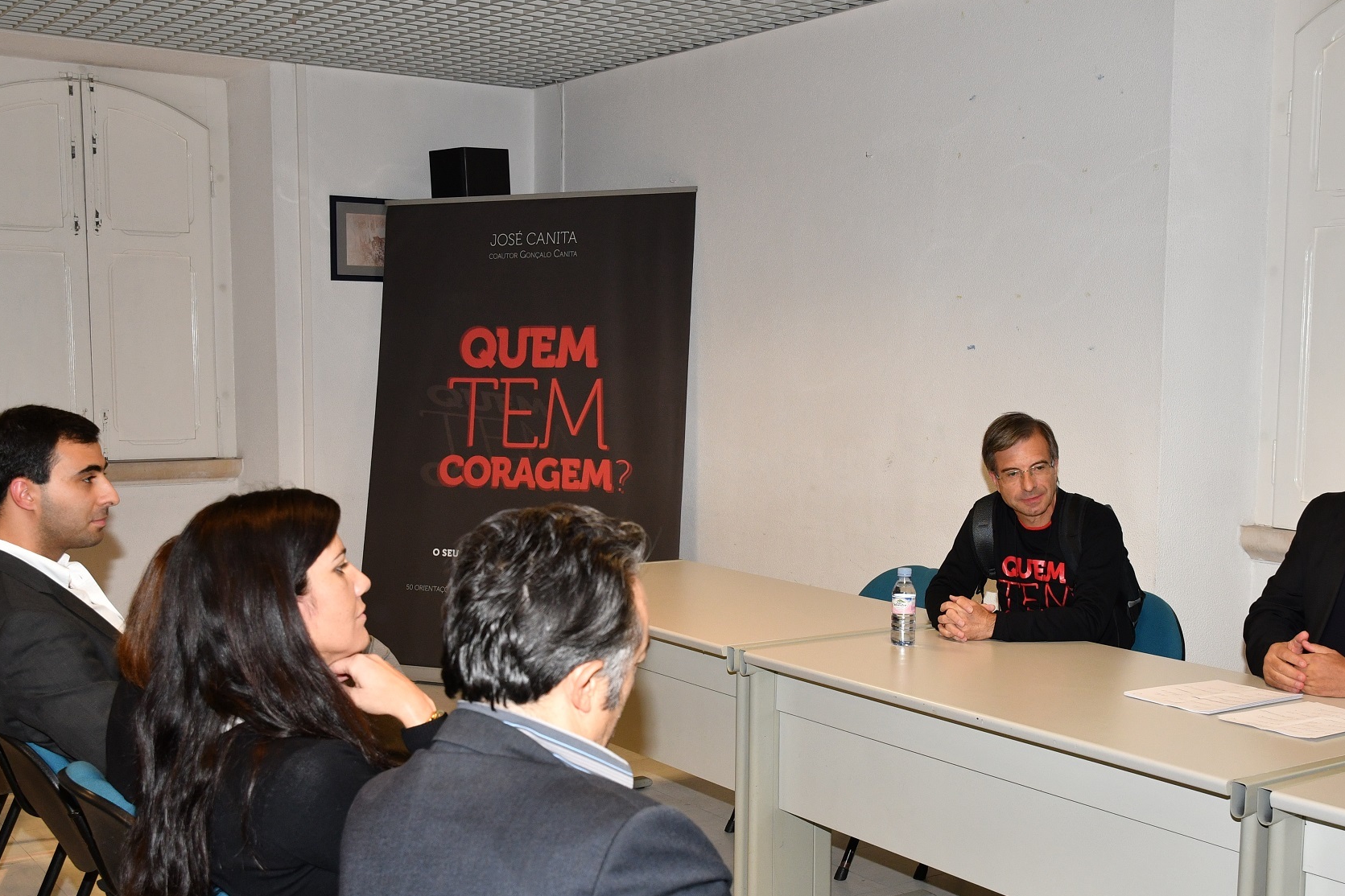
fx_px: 1644
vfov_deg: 30.4
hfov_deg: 44.4
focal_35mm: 44
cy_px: 527
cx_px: 751
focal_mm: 22
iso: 640
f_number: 5
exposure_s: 1/125
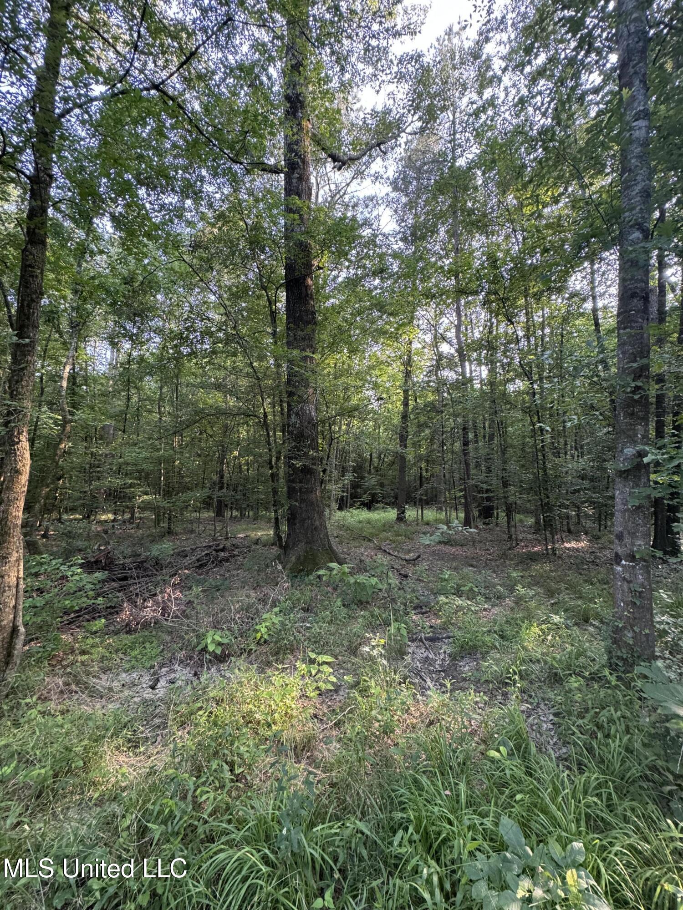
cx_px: 342
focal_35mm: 14
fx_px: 368
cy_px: 455
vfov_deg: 102.1
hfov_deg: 85.7
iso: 320
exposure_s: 1/99
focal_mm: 2.22
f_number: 2.2
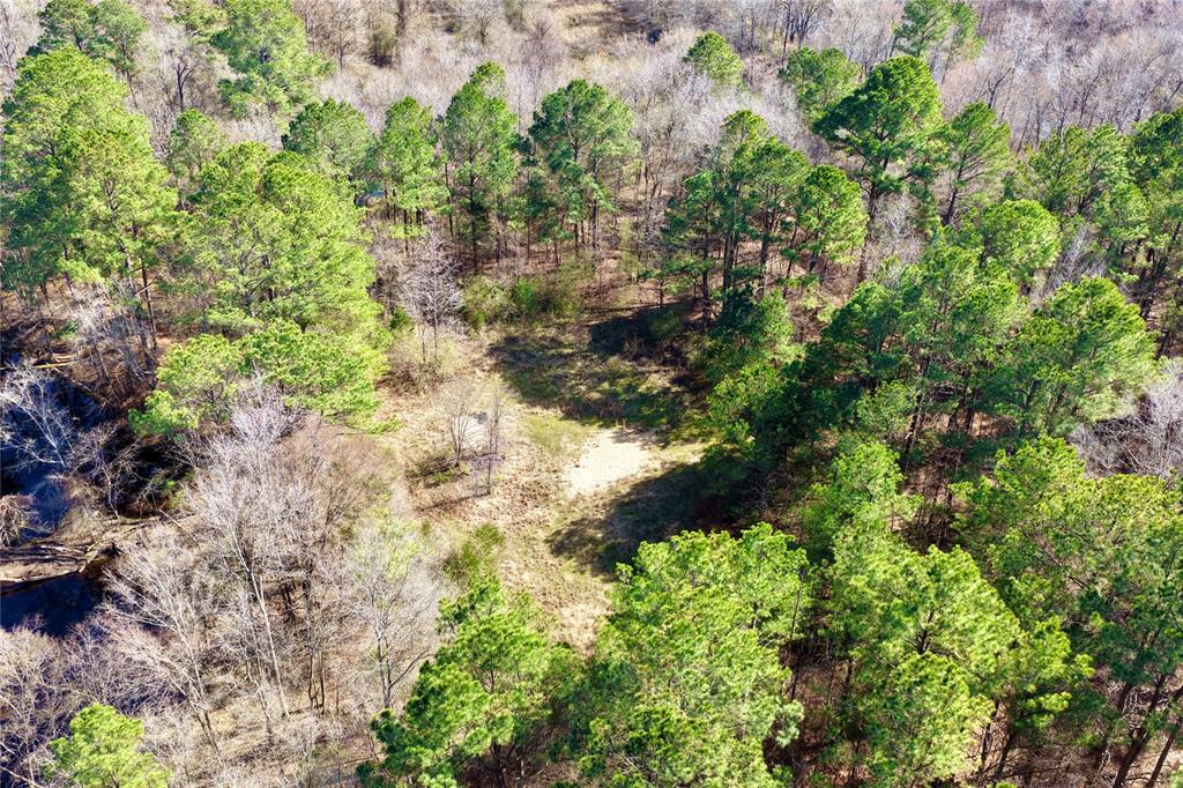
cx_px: 592
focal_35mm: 28
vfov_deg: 46.4
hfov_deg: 65.5
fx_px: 920
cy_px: 394
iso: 100
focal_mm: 14.45
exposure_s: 1/320
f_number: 2.8
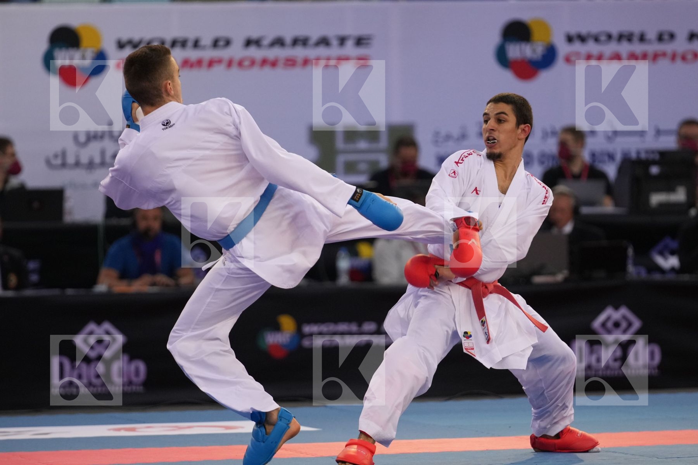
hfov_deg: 6.9
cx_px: 349
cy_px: 232
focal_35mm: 300
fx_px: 5816
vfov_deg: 4.6
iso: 2000
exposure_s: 1/1000
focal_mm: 200
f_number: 2.8
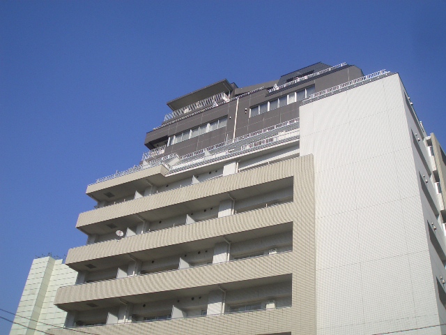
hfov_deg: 51.4
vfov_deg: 39.7
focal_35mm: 36
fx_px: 464
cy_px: 168
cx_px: 223
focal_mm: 4.8
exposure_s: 1/800
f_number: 4
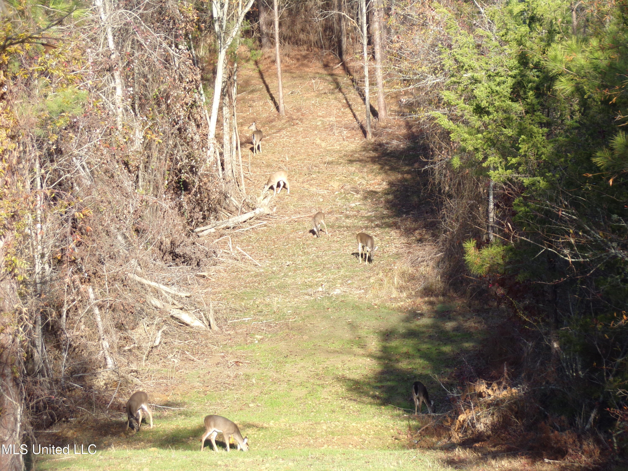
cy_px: 236
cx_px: 314
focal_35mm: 201
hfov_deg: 9.8
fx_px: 3647
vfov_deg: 7.4
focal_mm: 36.1
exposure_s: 1/125
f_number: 4.8
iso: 80
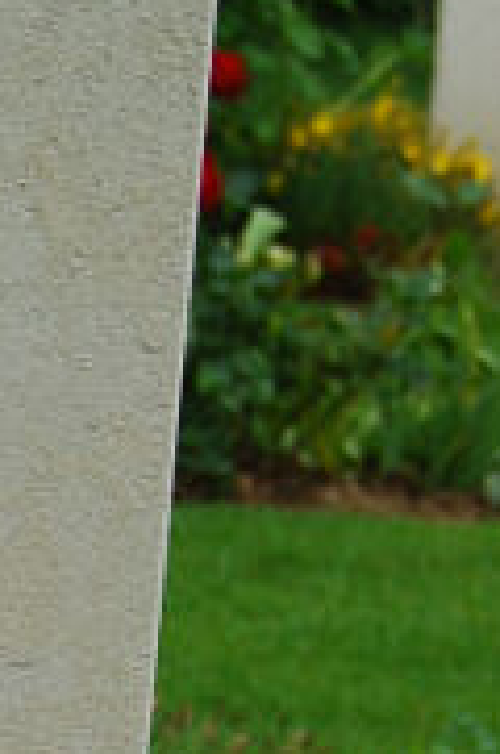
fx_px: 5918
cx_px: -625
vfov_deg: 7.1
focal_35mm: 283
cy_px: 1346
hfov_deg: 4.7
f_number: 7.1
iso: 200
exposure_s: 1/200
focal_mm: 38
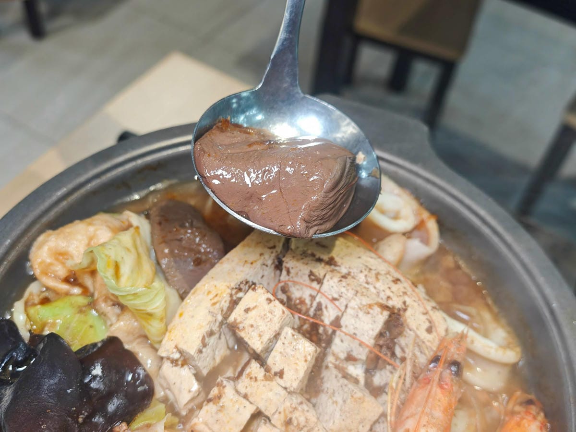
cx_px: 288
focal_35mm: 35
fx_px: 582
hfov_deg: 52.6
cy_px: 216
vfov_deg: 40.7
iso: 400
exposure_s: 1/120
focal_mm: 8.72
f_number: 2.8
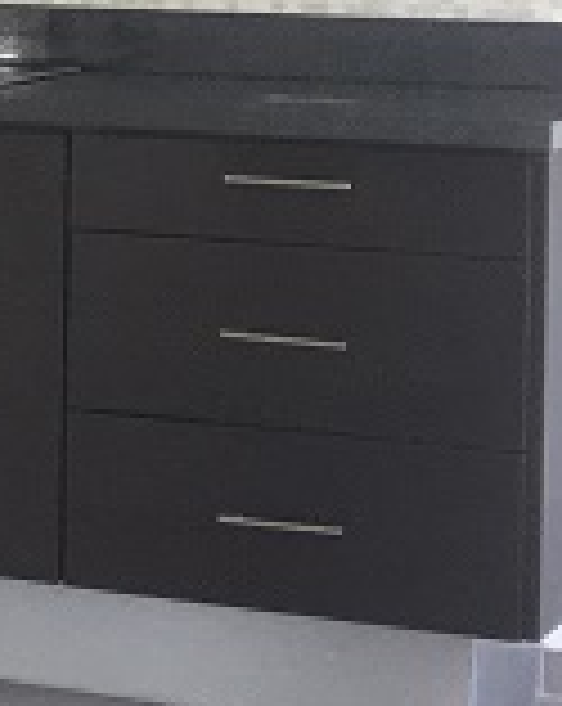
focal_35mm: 185
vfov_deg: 10.4
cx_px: -1610
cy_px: 0
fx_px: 3858
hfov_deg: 6.7
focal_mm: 4.15
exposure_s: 1/30
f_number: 2.2
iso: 32
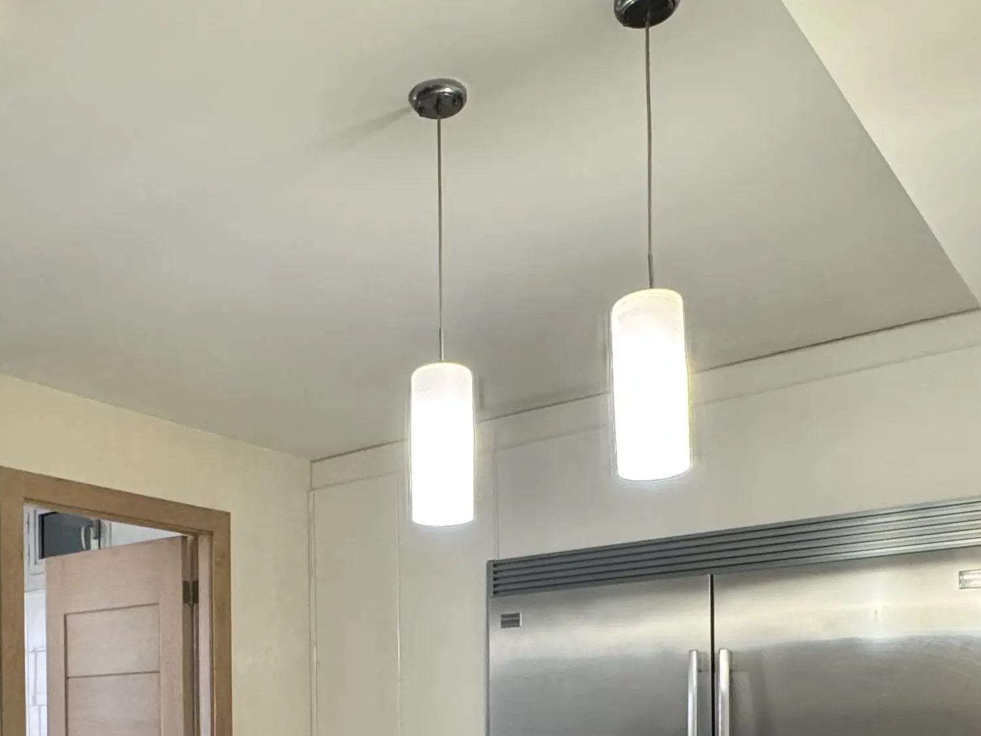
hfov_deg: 48.2
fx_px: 1077
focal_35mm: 38
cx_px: 335
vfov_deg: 34.2
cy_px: 743
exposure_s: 1/60
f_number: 2.2
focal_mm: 2.22
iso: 320
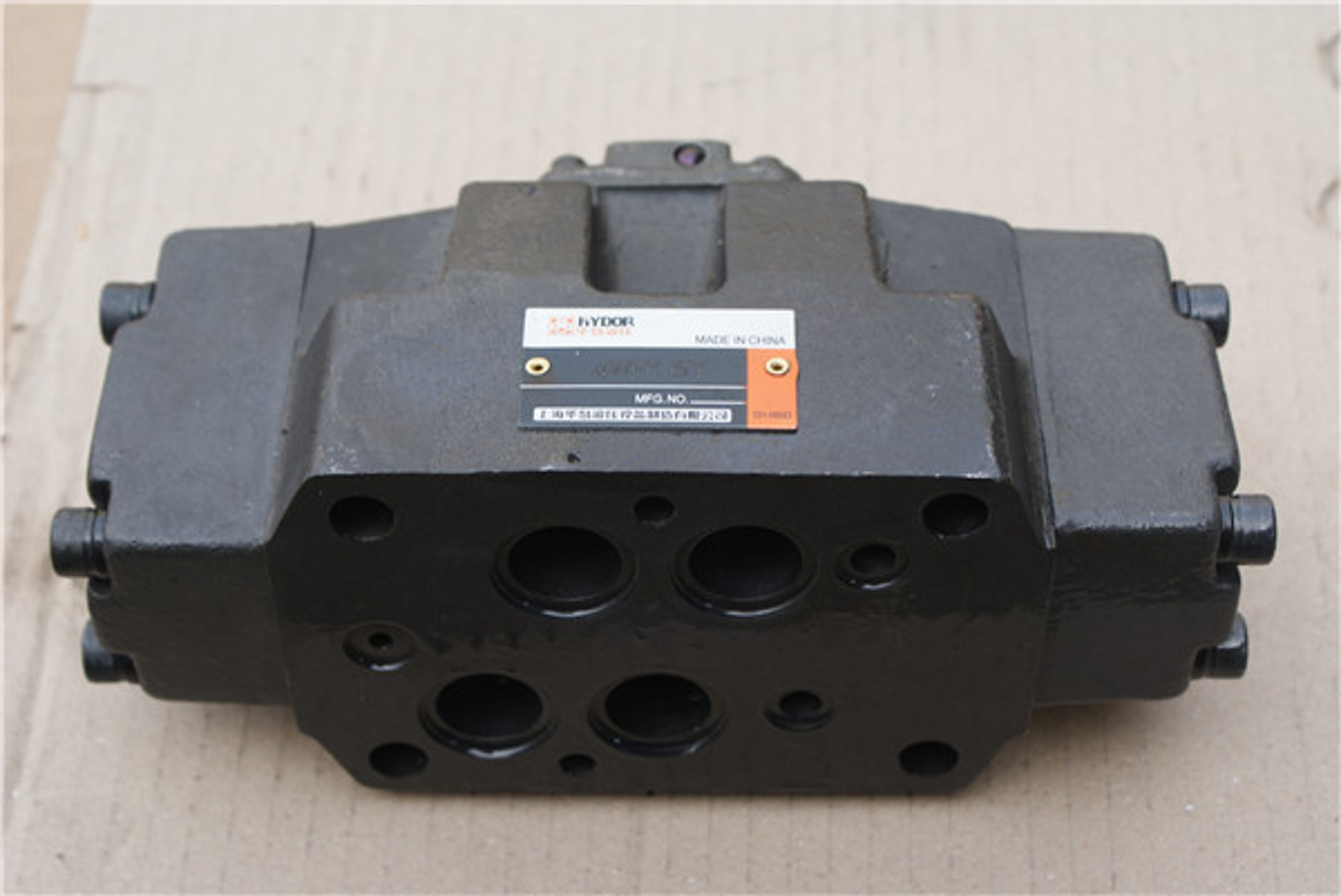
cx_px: 670
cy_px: 448
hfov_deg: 29.8
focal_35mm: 68
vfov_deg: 20.2
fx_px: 2516
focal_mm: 45
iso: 100
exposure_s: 1/80
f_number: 6.3
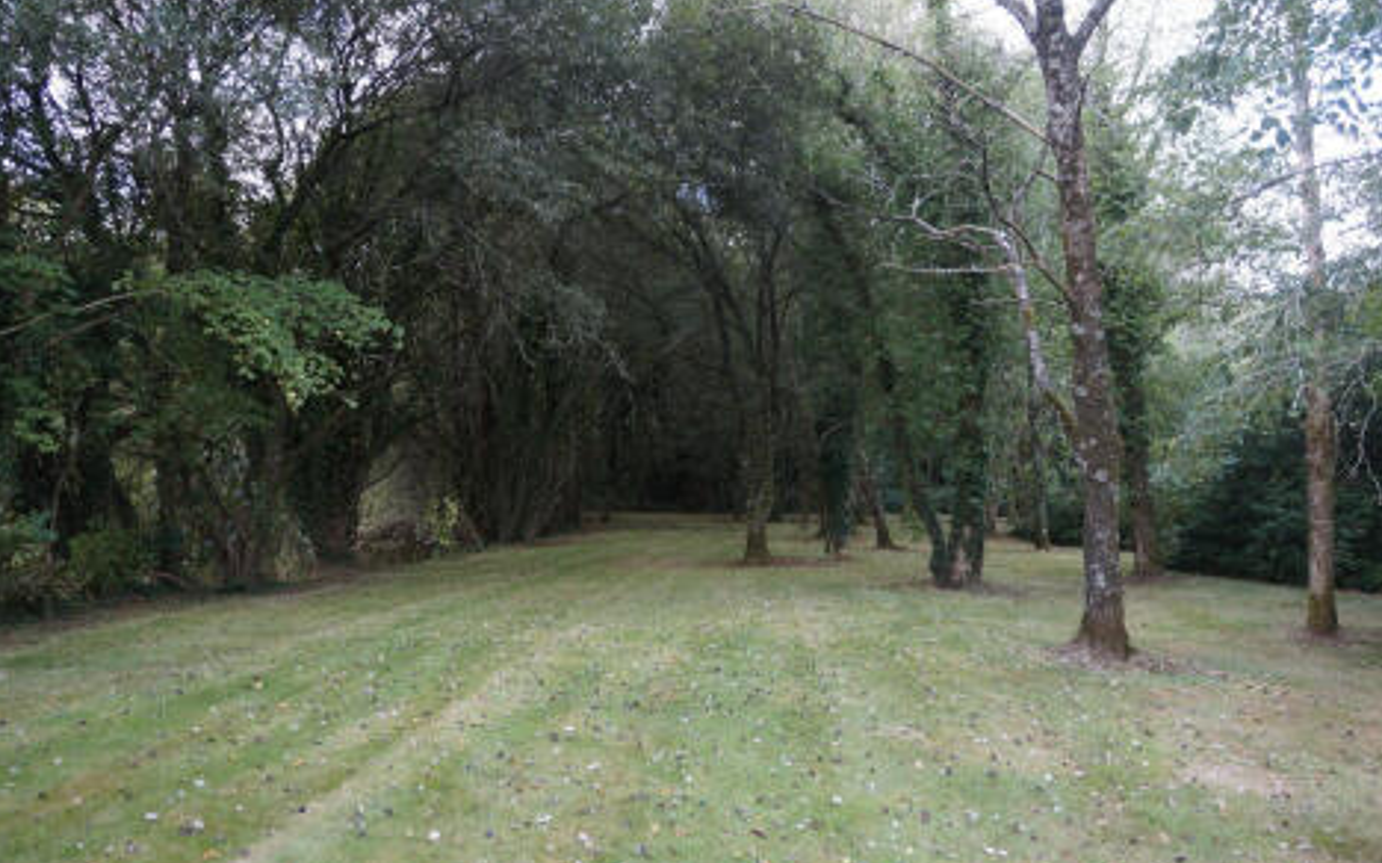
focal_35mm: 28
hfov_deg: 66.5
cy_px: 454
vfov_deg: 44.5
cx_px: 694
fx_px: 1054
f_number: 4
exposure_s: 1/160
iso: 320
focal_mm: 18
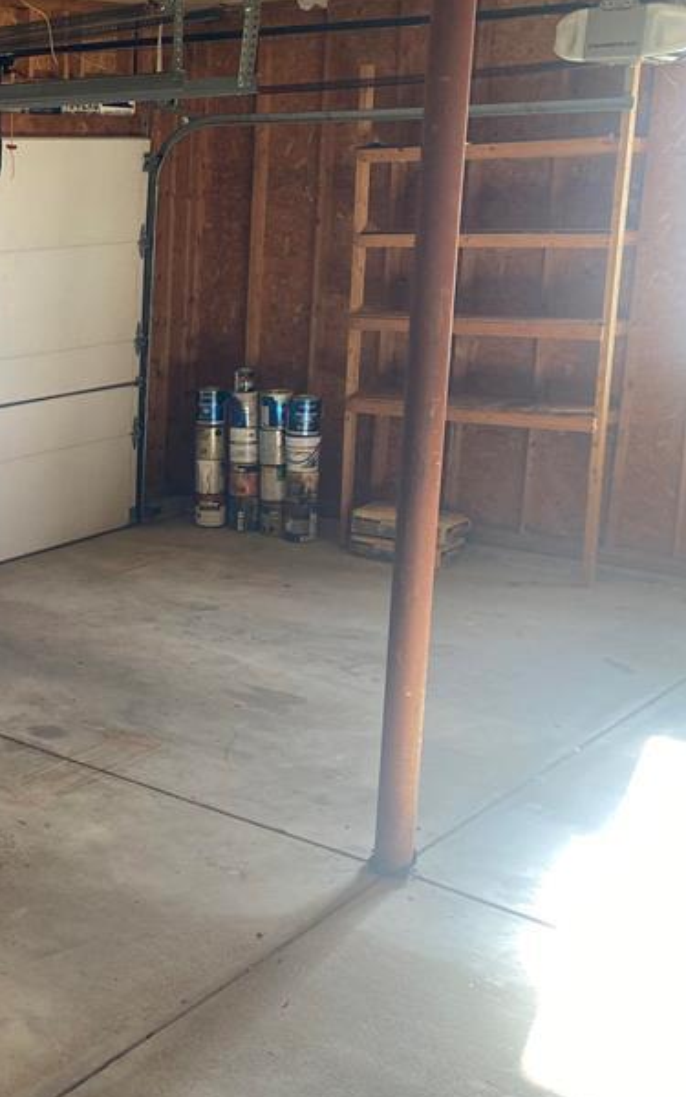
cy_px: 552
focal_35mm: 47
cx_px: -102
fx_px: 1406
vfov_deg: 42.6
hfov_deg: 25.1
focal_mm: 4.25
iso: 125
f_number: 1.8
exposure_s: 1/70
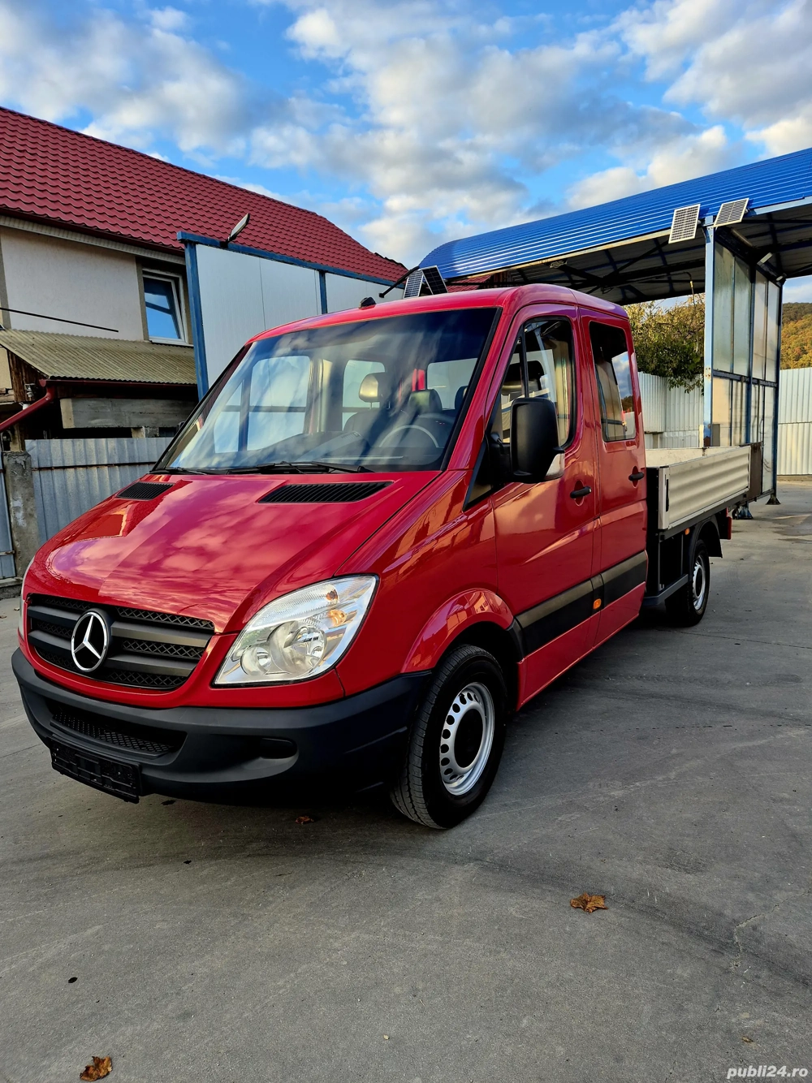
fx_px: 720
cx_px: 406
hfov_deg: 58.9
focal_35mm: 23
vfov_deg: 73.9
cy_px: 542
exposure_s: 1/286
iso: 25
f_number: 1.8
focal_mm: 5.4
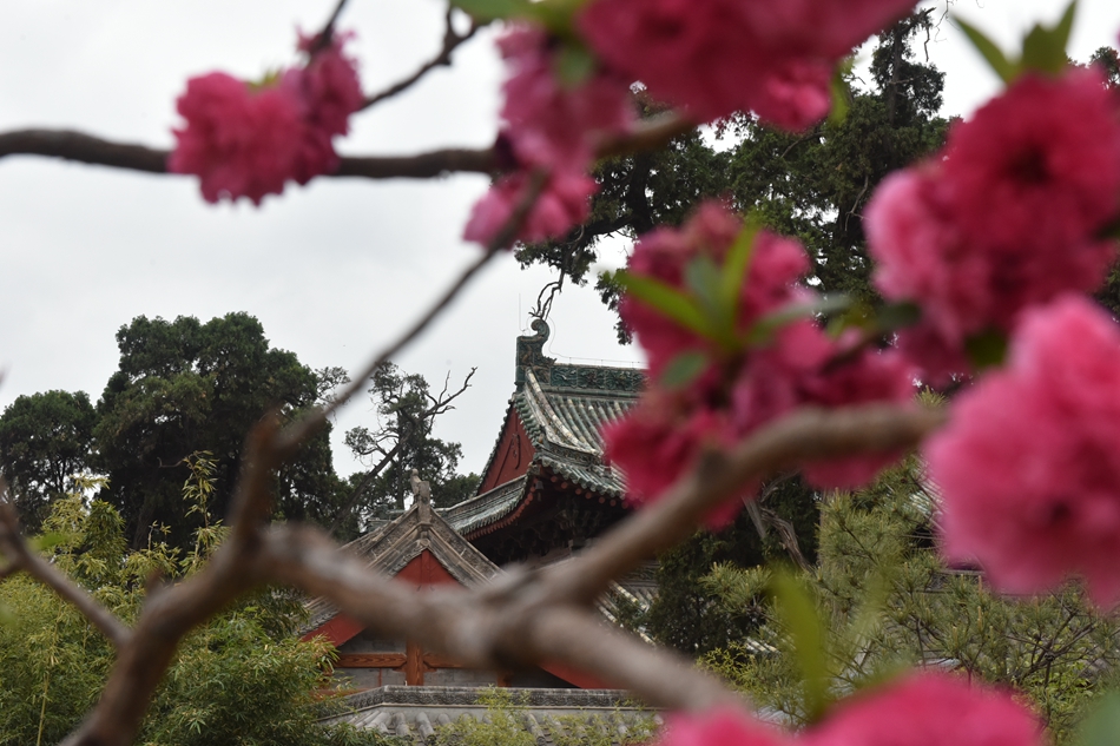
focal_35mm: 70
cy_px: 373
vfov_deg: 19.4
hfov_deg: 28.8
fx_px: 2177
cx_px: 560
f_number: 13
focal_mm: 70
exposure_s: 1/640
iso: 1600
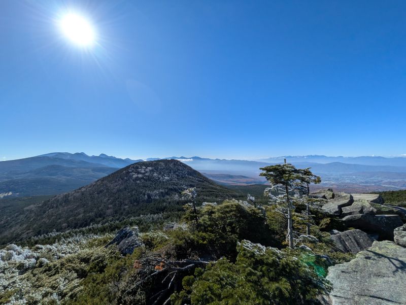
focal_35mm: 14
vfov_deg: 85.7
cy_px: 152
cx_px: 203
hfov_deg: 102.0
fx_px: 164
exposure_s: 1/3205
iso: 56
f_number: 2.2
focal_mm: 1.83
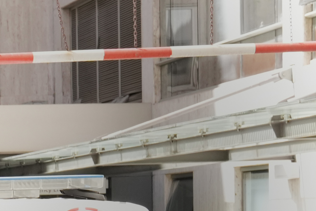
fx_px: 1422
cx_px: -472
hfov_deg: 10.6
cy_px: 456
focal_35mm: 162
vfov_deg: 8.0
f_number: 5.6
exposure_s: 1/640
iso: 800
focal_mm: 31
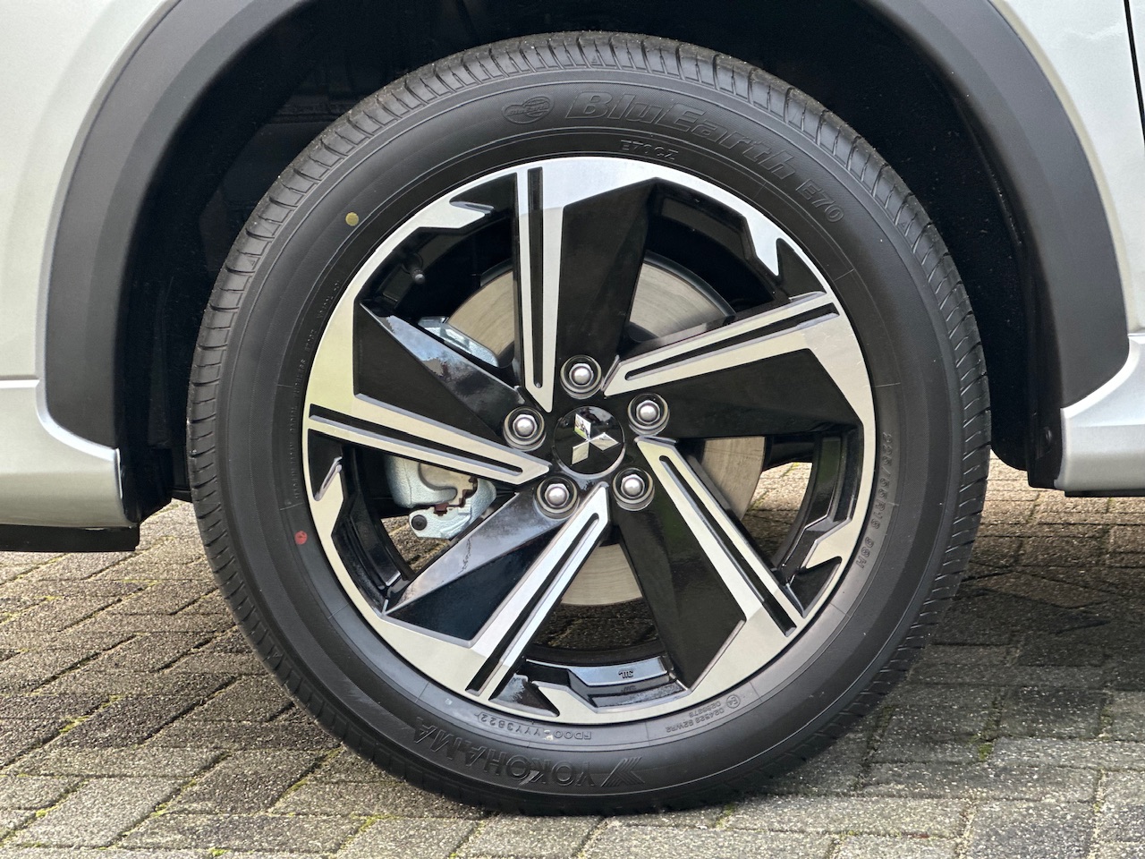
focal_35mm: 77
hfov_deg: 25.3
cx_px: 572
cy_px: 430
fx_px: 2547
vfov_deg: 19.1
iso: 250
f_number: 2.8
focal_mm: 9
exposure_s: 1/40
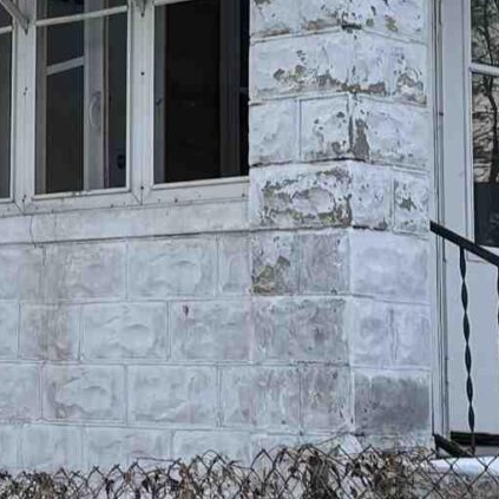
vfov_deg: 12.4
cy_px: -18
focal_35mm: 139
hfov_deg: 12.3
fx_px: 2267
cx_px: -88
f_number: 1.6
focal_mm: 5.96
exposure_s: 1/121
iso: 64
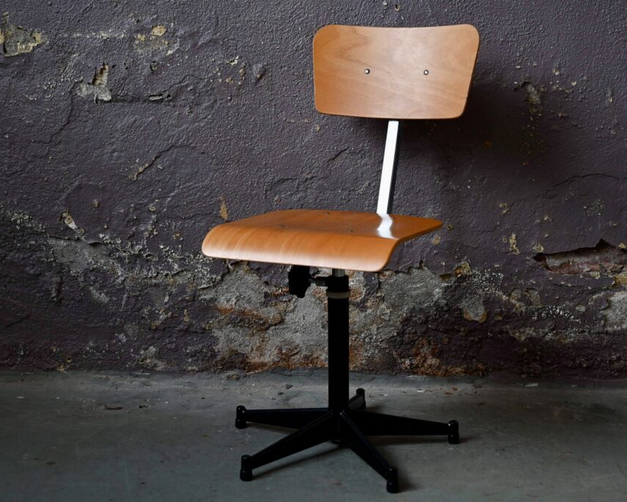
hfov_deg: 31.9
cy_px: 252
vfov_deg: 25.8
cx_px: 340
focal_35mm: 59
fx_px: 1095
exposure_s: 1/60
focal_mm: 52
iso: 320
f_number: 4
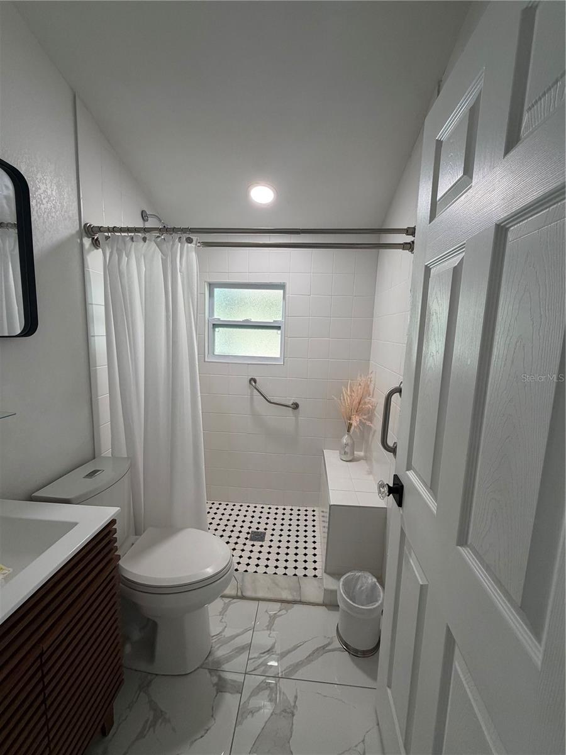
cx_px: 283
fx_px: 305
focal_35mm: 14
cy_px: 378
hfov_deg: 85.7
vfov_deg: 102.1
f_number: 2.2
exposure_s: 1/120
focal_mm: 2.22
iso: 200
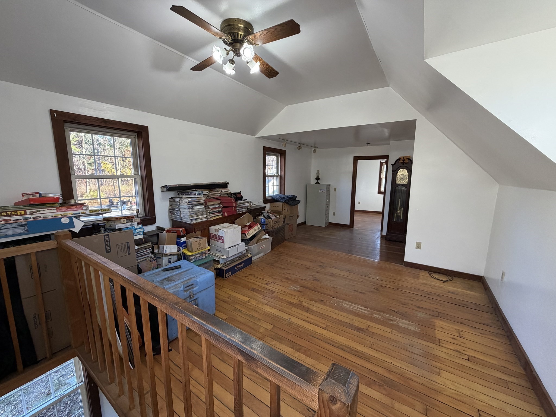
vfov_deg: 85.7
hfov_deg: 102.1
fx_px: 225
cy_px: 208
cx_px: 278
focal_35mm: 14
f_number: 2.2
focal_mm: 2.22
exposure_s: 1/121
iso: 250
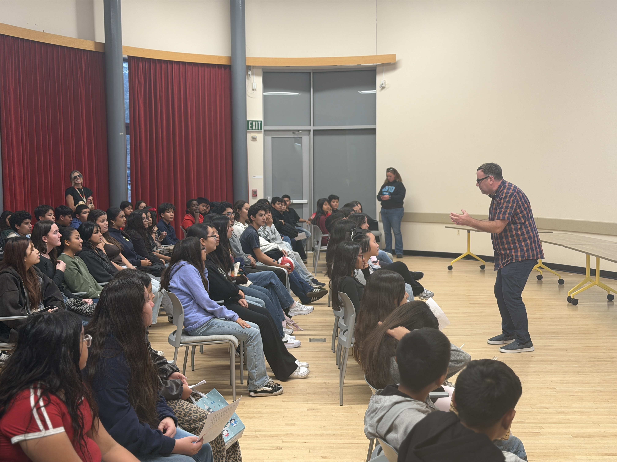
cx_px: 308
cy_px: 231
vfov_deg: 30.3
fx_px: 856
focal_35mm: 48
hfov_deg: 39.7
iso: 125
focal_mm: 6.76
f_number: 1.78
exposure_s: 1/50
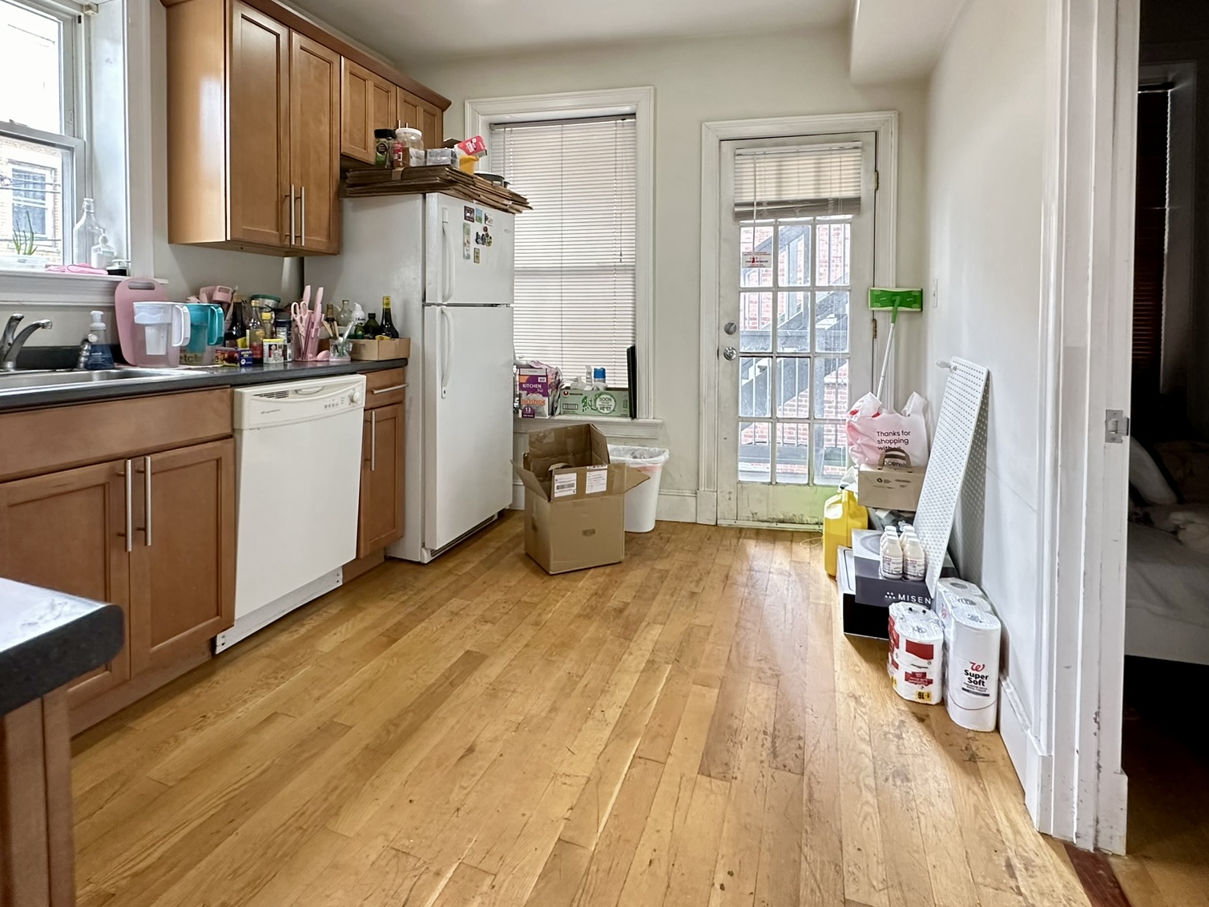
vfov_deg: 67.5
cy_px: 333
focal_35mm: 19
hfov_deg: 84.5
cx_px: 559
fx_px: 664
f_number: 2.2
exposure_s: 1/60
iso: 400
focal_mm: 2.22
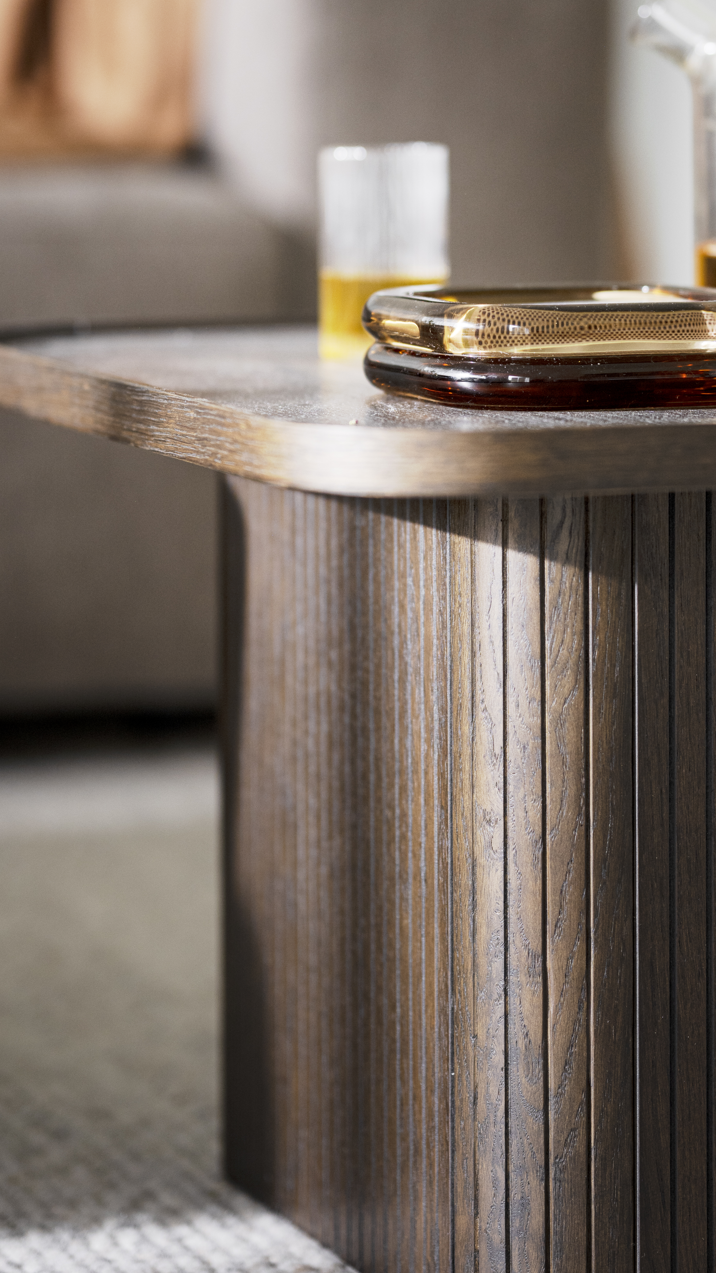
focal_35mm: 149
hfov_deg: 8.1
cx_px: 429
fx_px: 5030
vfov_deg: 14.4
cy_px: 374
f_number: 1.8
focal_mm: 85
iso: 160
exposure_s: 1/50
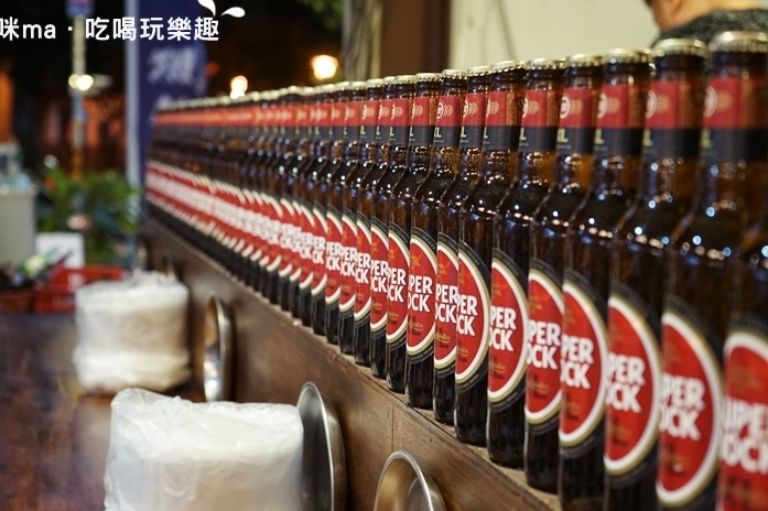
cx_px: 376
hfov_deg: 32.4
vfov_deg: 21.9
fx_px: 1322
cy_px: 280
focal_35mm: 62
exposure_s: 1/60
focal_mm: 54
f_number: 5
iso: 3200
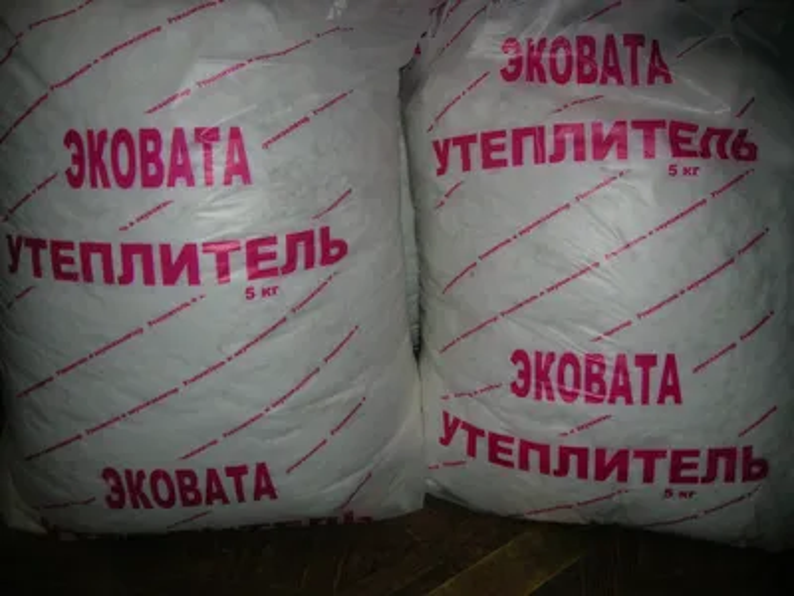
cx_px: 397
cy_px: 298
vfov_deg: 41.8
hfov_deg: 54.0
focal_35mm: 34
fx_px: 780
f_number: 2.9
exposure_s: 1/60.1
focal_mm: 5.7
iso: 50
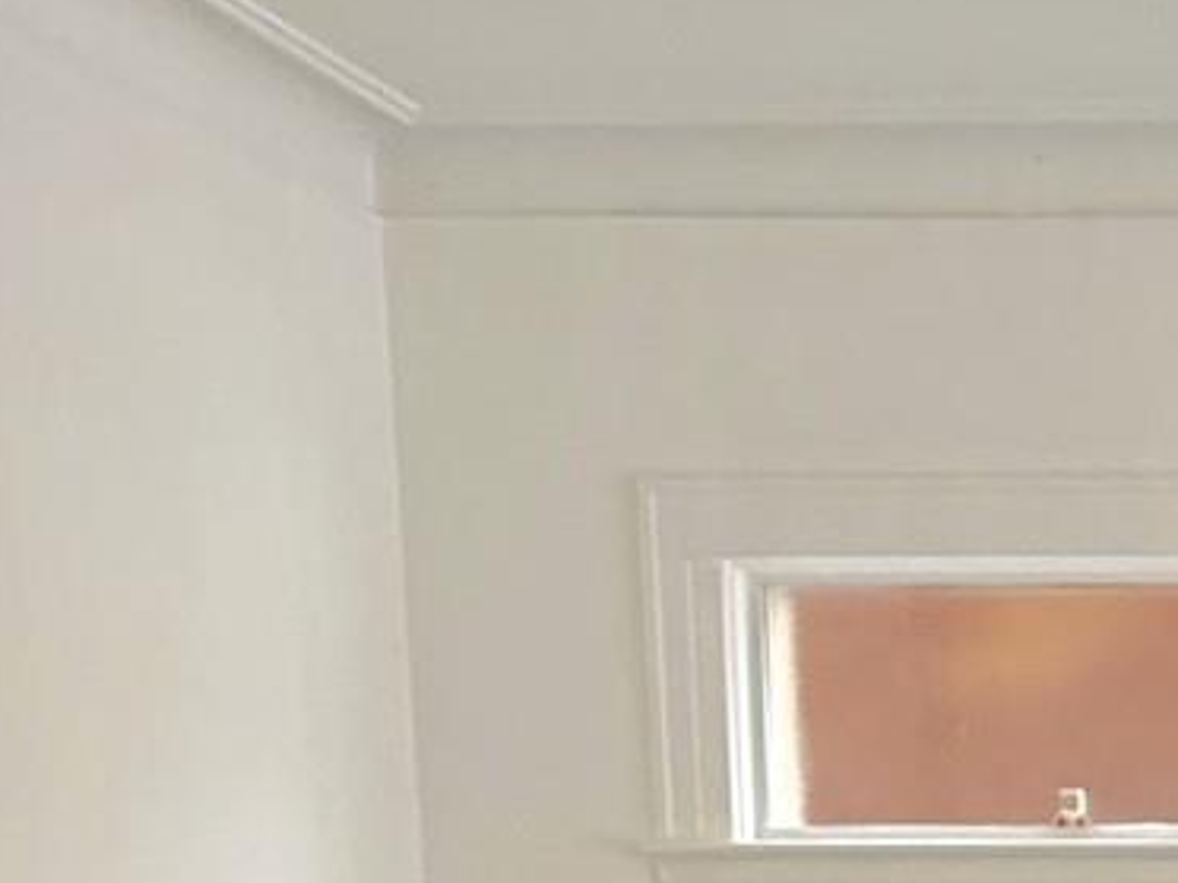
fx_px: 2620
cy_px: 1345
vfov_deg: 17.2
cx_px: 1700
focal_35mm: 77
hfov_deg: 21.7
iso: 200
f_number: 2.2
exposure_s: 1/60
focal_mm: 2.22
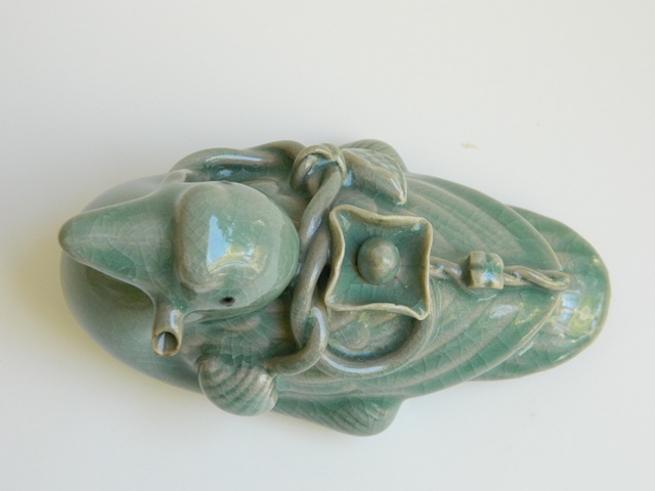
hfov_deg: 23.3
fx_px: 1589
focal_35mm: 84
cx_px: 328
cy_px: 246
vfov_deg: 17.6
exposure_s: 1/60
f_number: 4.2
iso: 280
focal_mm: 15.1
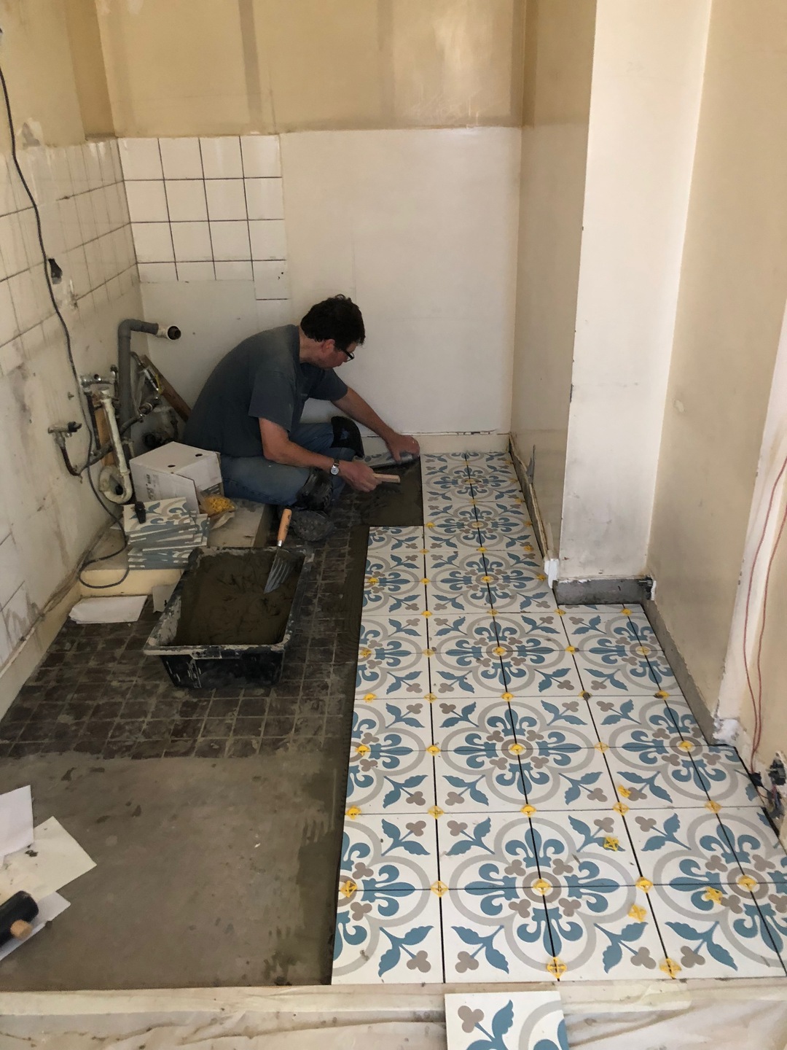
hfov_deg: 49.7
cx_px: 394
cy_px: 525
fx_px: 849
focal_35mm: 28
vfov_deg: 63.4
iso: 100
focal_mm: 3.99
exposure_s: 1/11
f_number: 1.8
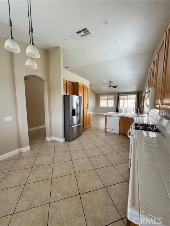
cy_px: 113
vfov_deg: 102.1
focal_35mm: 14
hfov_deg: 85.7
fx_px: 92
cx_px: 85
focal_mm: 2.22
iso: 64
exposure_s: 1/99
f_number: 2.2
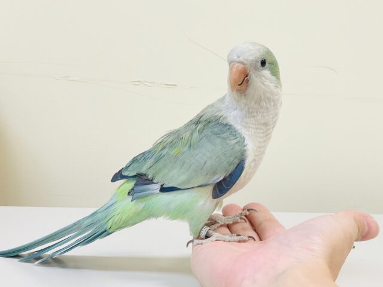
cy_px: 144
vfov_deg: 28.0
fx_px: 575
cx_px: 192
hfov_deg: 36.8
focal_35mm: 52
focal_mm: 6
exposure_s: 1/99
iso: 80
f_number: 2
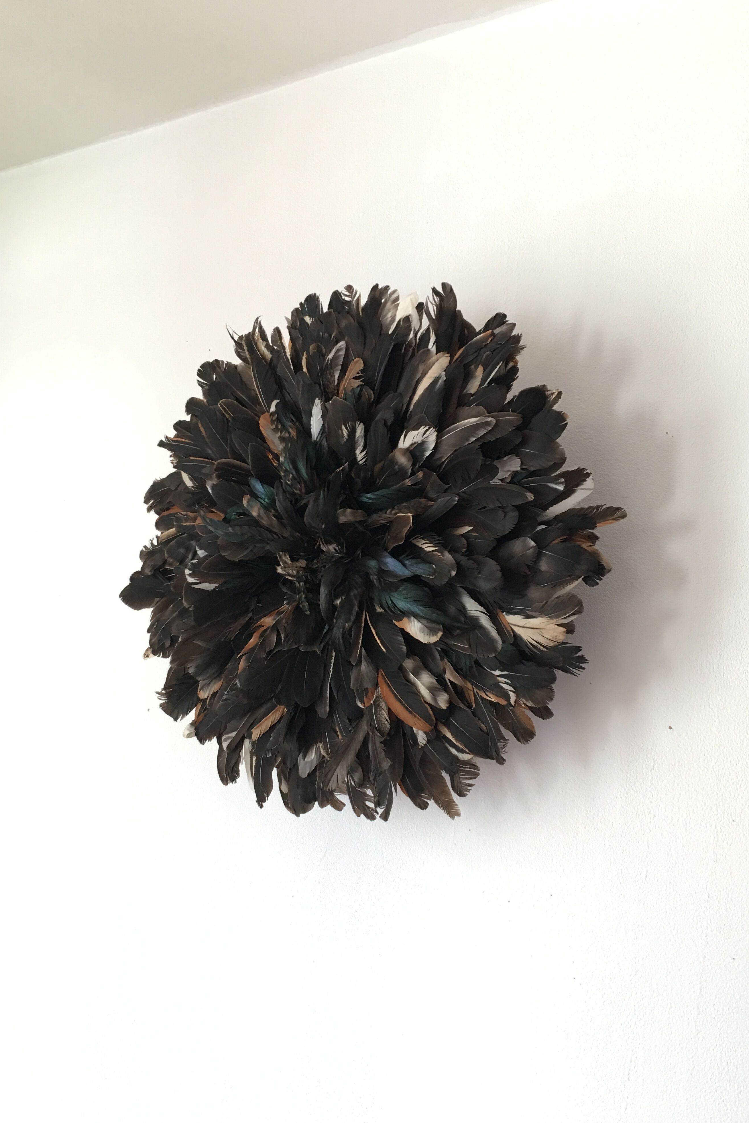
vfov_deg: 60.3
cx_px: 345
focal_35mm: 31
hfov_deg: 42.3
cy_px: 567
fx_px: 967
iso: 50
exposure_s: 1/17
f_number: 2.2
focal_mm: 4.15
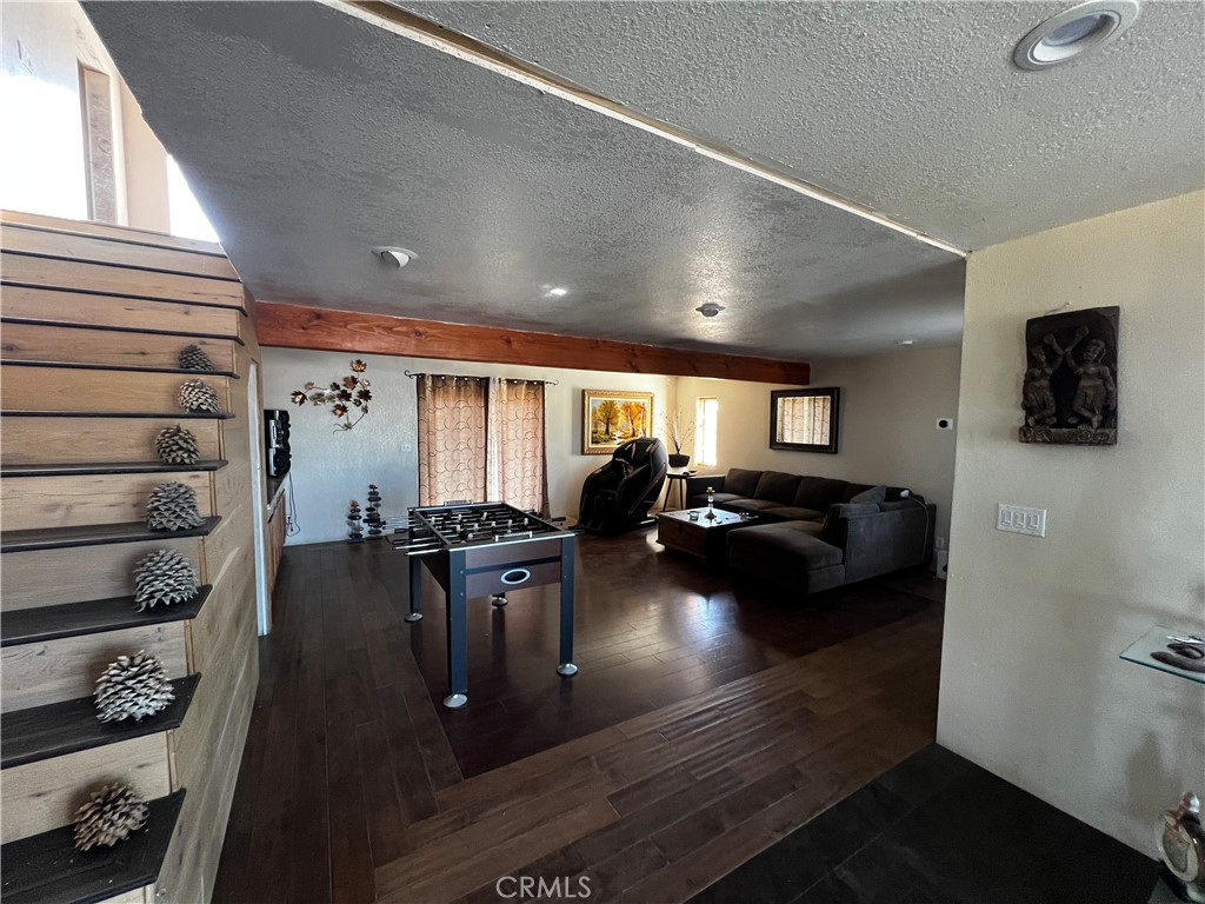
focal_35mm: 13
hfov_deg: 106.2
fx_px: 453
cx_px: 602
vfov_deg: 89.9
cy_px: 452
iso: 250
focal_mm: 1.57
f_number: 1.8
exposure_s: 1/66
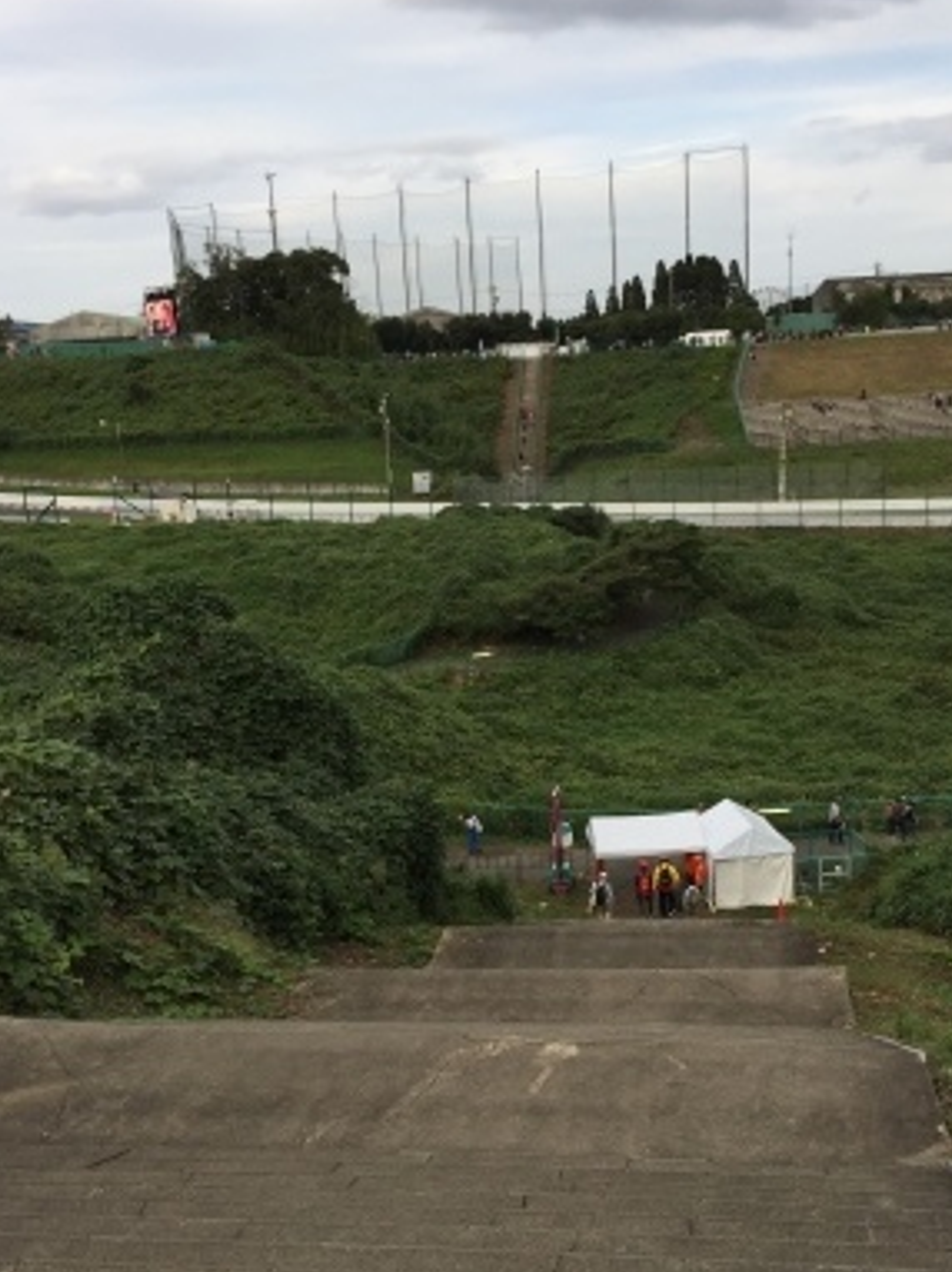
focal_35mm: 38
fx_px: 1395
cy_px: 783
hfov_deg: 37.6
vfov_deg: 48.6
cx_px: 558
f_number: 2.2
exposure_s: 1/638
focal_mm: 4.15
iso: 32
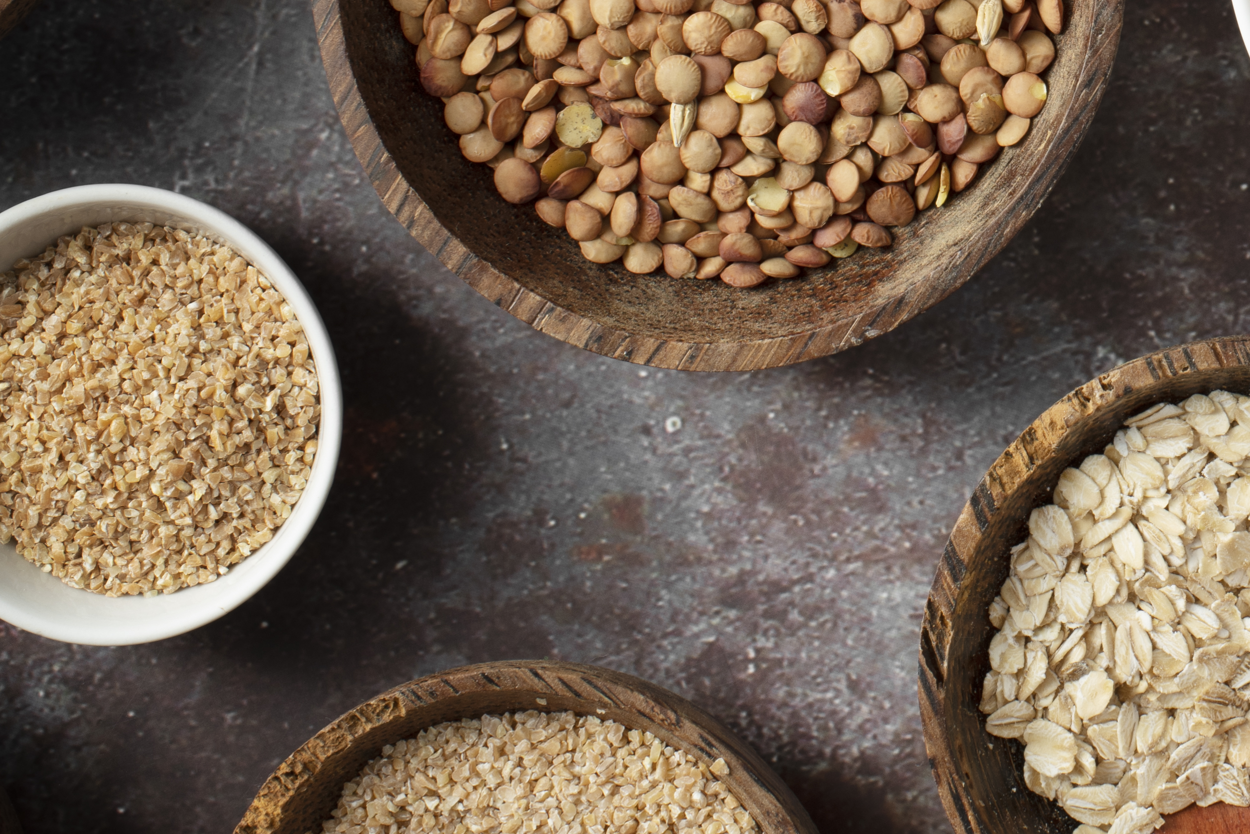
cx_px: 1525
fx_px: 5106
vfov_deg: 9.2
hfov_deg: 13.5
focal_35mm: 147
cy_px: -259
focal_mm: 50
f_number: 5.6
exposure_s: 1/100
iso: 100
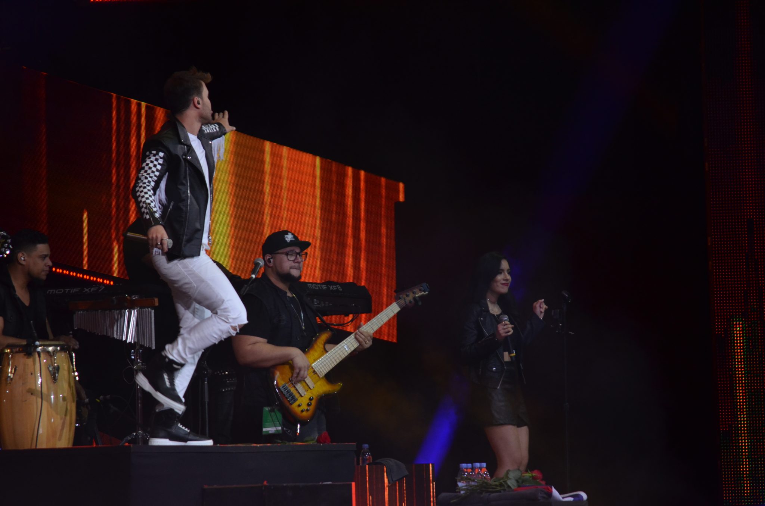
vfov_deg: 4.6
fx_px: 6361
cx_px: 382
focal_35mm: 300
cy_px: 253
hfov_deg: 6.9
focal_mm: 200
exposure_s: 1/125
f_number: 5.6
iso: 800
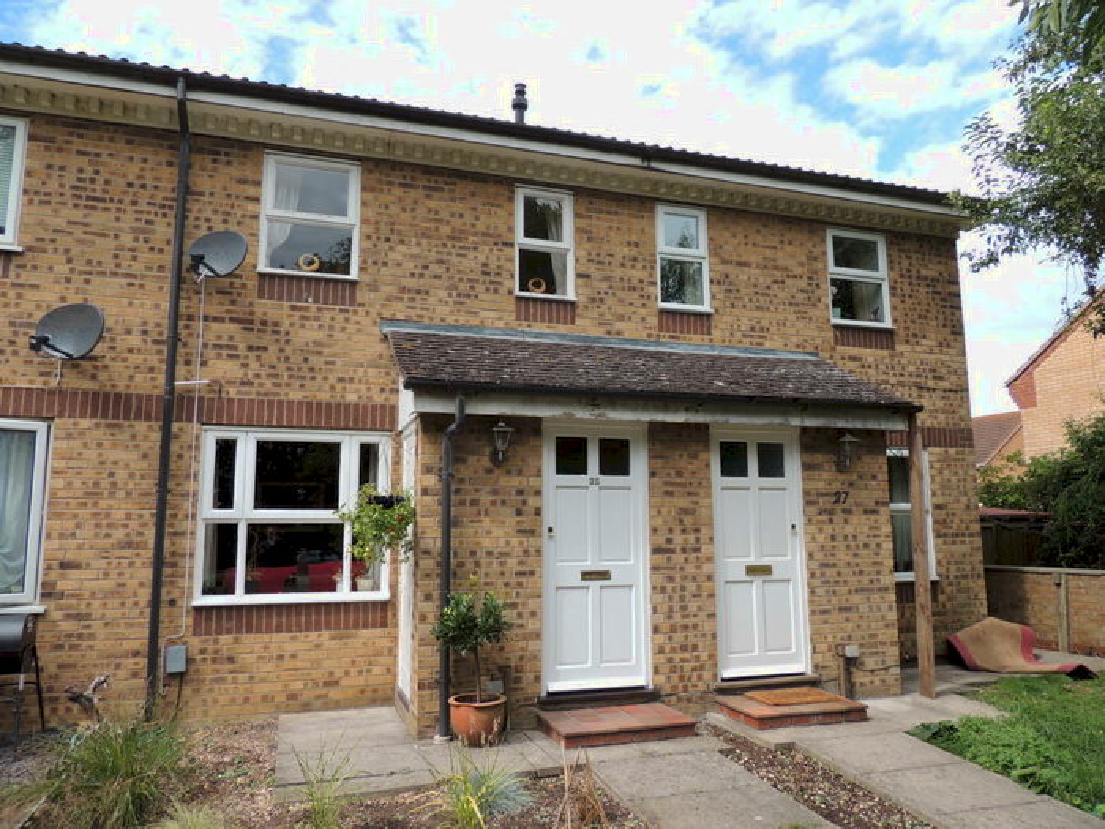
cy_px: 414
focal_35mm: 24
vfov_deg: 56.8
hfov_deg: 71.6
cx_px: 552
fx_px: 766
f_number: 3
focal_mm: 4.3
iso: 100
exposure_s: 1/640
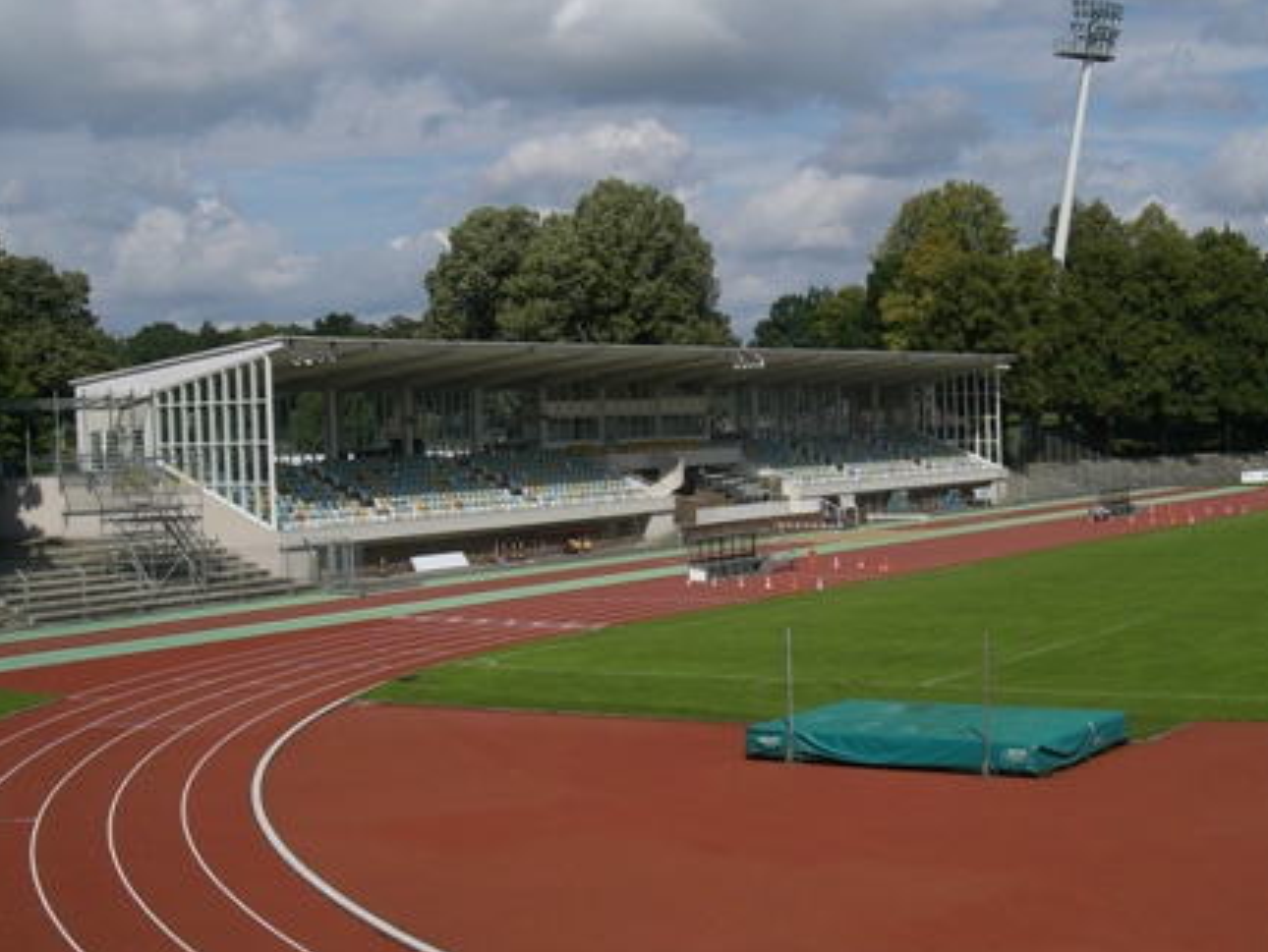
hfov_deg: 36.0
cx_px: 781
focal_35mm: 53
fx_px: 1942
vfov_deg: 27.5
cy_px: 442
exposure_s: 1/1600
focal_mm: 6.3
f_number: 4.4
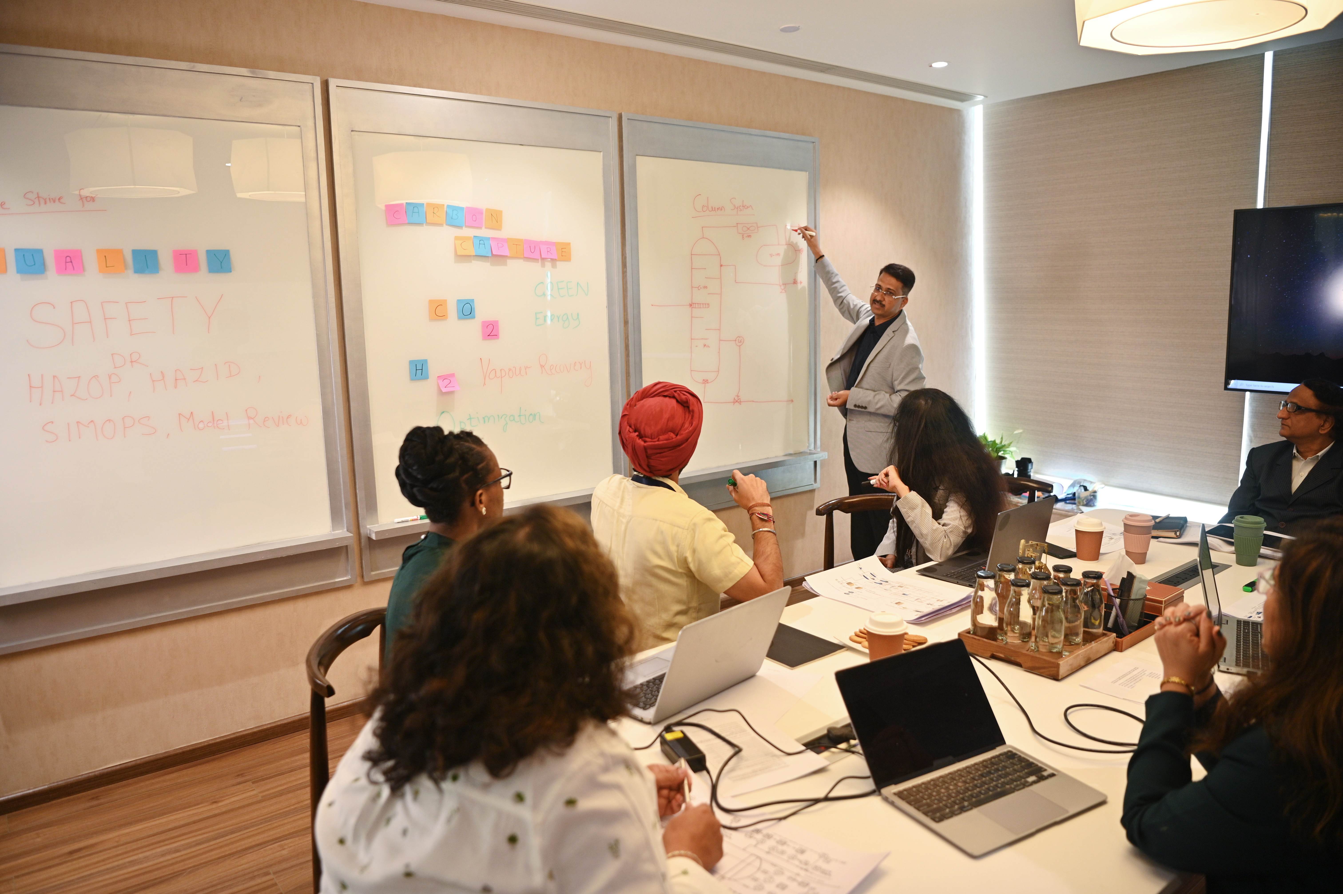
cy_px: 447
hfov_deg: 73.8
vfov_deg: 53.1
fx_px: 895
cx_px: 672
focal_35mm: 24
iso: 500
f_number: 2.8
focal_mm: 24
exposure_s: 1/100
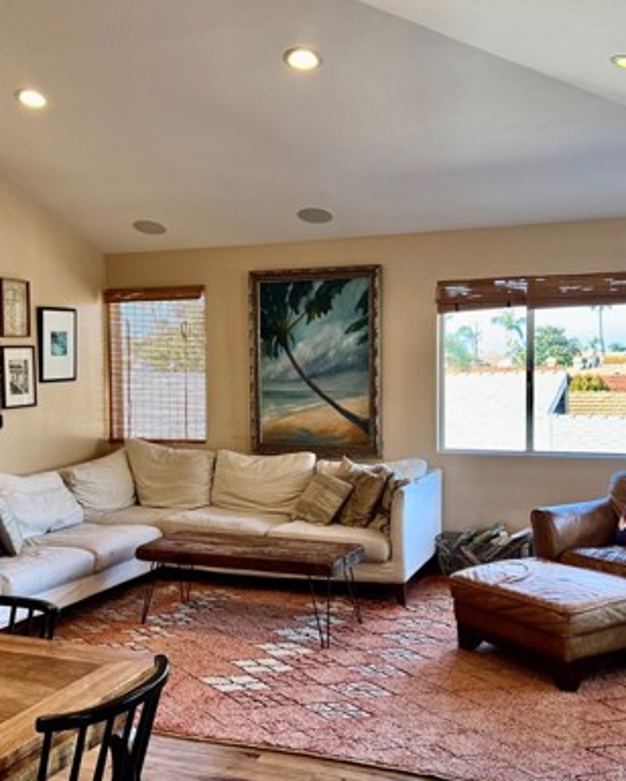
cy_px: 409
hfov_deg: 38.2
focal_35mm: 39
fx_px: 902
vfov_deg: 46.8
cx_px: 260
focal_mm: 6.76
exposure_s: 1/120
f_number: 1.78
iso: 80
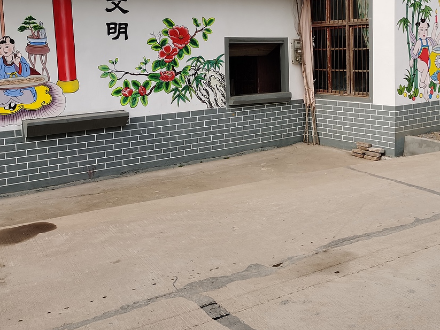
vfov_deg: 33.9
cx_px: 281
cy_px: 96
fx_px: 534
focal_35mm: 42
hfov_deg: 44.3
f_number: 1.8
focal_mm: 5.58
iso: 50
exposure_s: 1/2725
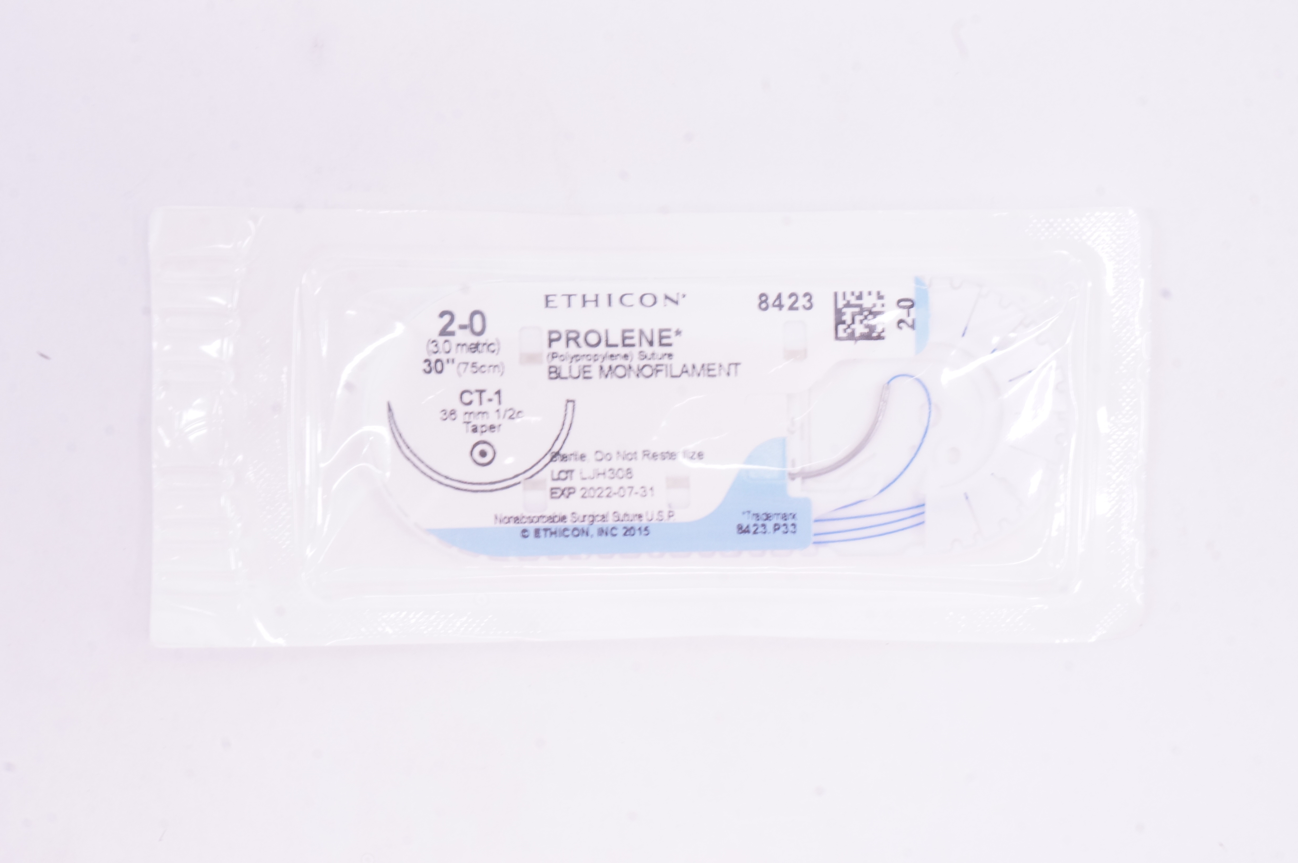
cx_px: 649
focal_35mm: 52
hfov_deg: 37.9
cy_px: 432
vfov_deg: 25.7
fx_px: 1891
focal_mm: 35
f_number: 18
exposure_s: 1/10
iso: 800
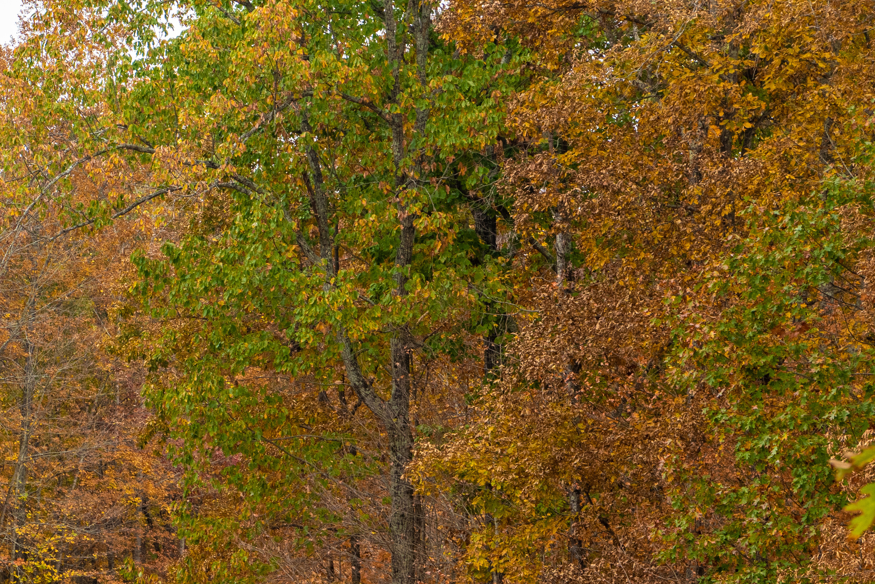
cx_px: -69
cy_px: 609
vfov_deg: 7.4
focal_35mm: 186
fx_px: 4522
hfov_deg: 10.9
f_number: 8
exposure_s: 1/160
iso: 400
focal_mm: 70
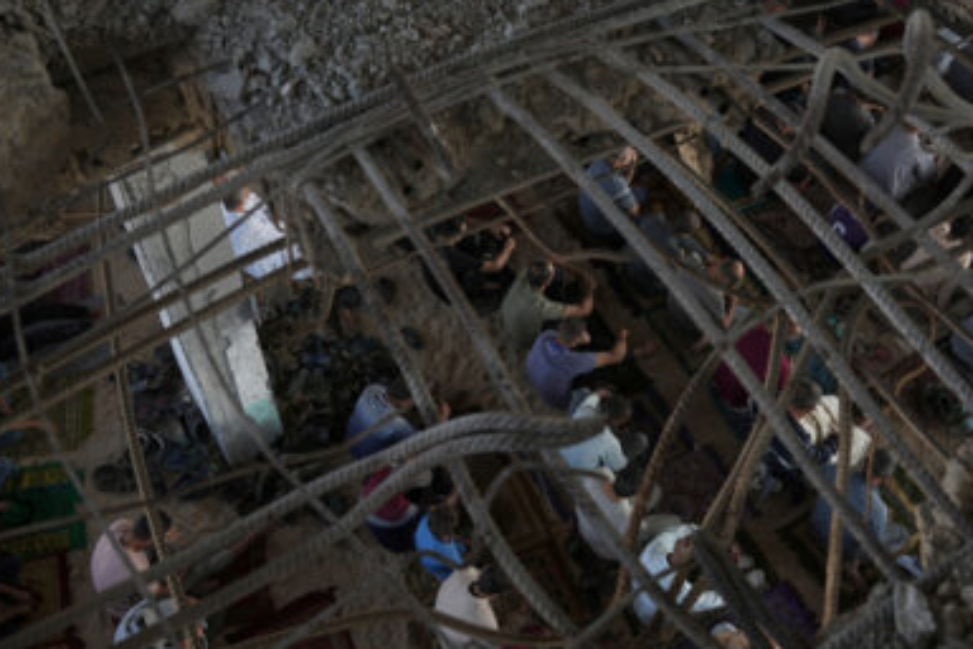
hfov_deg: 48.2
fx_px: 1081
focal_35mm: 40
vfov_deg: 33.4
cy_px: 303
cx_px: 573
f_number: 4
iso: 200
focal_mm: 24
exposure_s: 1/400
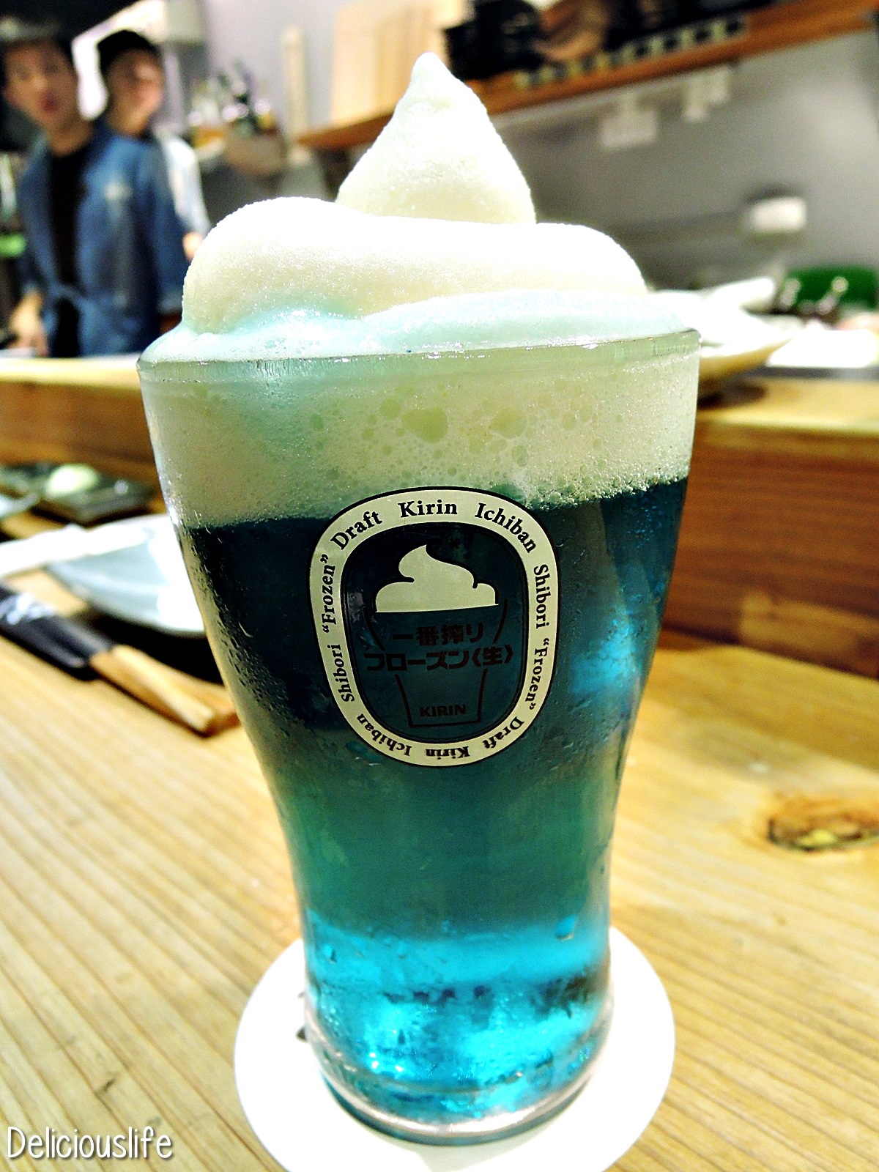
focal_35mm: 24
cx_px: 440
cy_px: 586
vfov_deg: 71.6
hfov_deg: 56.8
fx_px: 813
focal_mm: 5.1
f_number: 2.8
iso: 400
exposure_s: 1/13
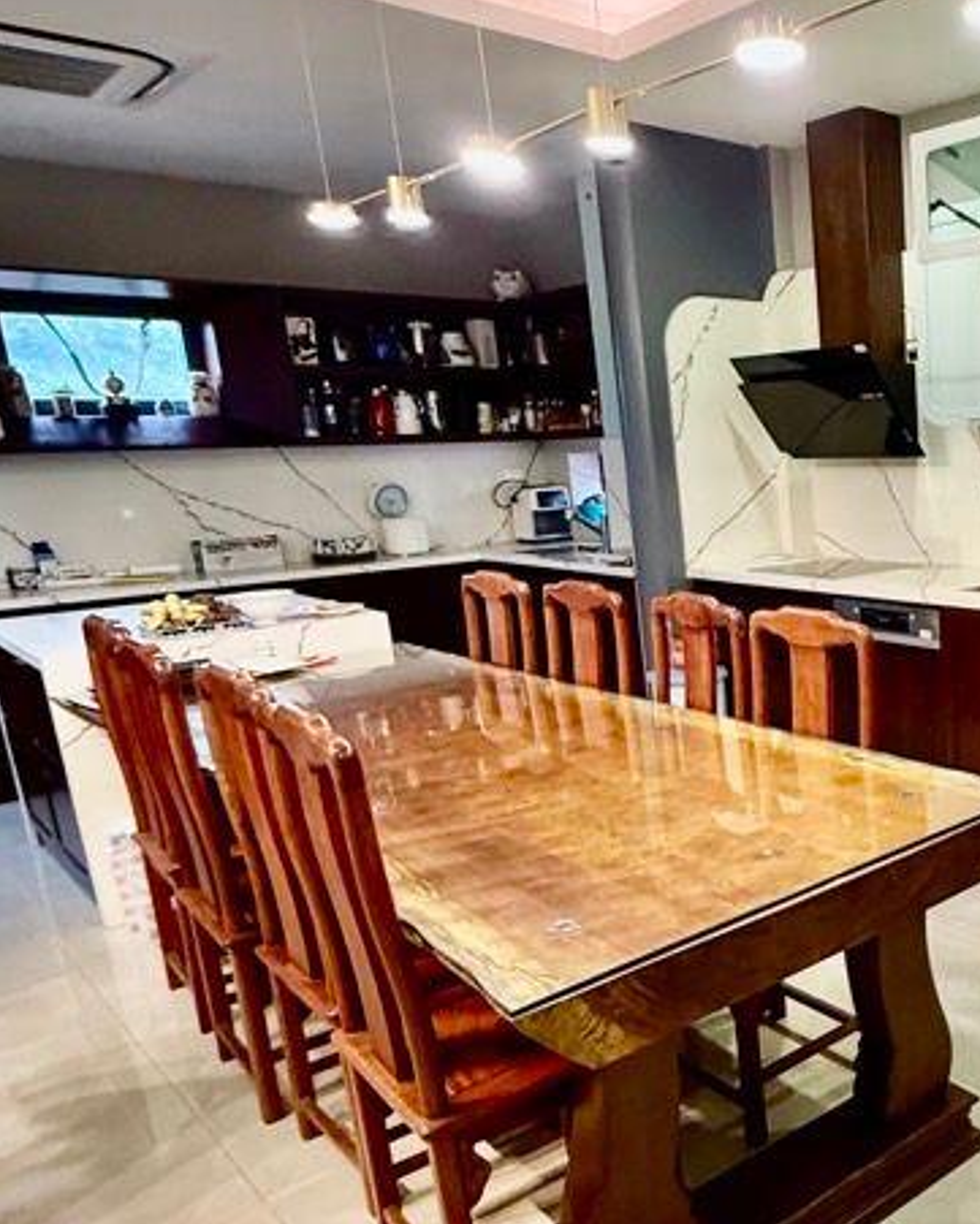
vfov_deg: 56.9
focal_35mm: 31
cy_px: 706
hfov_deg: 40.8
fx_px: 1124
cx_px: 994
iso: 400
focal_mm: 2.22
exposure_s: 1/50
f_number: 2.2
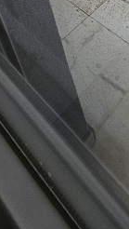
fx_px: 279
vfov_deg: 27.5
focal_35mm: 46
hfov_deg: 22.2
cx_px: 186
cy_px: -126
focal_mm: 2.2
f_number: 2.2
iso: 50
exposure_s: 1/286
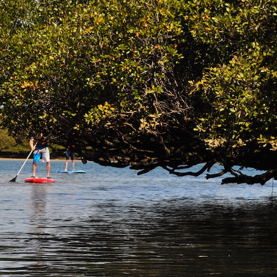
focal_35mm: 154
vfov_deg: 11.3
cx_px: -35
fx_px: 1394
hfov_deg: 11.2
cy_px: 120
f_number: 10
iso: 200
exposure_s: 1/320
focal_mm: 46
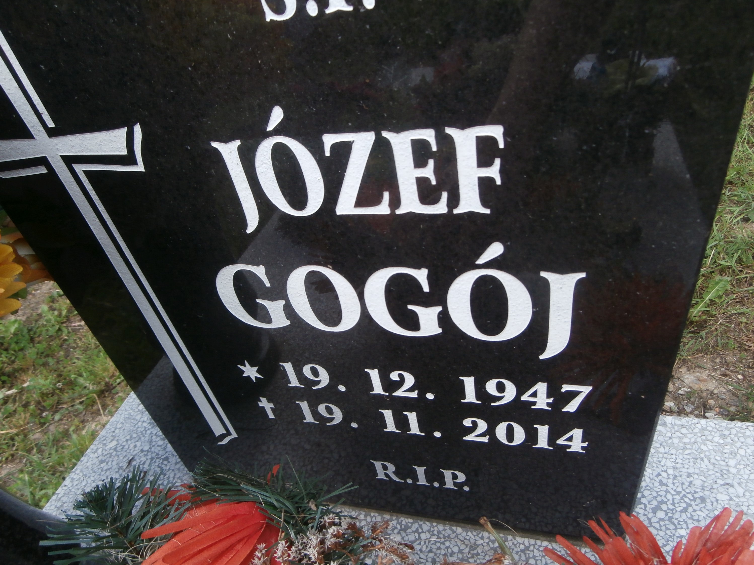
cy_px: 282
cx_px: 377
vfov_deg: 56.8
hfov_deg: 71.6
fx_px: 523
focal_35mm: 24
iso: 100
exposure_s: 1/640
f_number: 3
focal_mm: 4.2
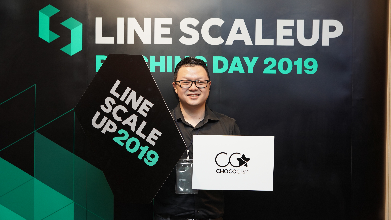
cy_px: 112
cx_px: 196
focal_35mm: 42
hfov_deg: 48.4
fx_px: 435
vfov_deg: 28.3
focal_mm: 40
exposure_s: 1/80
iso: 1600
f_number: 4
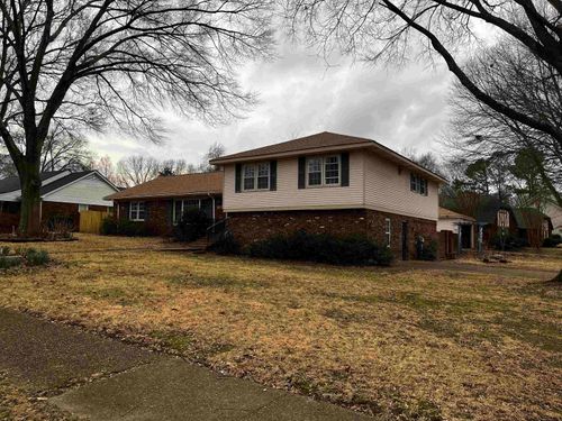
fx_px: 422
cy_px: 210
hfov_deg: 67.3
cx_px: 281
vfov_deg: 53.1
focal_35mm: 26
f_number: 1.6
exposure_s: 1/589
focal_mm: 5.1
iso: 50
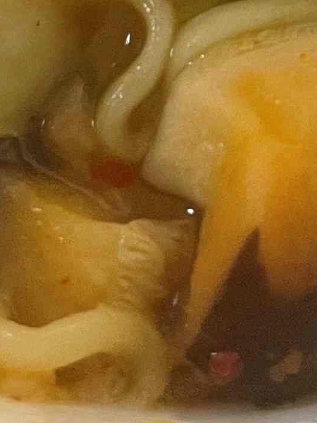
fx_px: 1807
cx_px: 217
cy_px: -454
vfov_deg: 11.8
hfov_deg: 10.0
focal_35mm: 148
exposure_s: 1/60
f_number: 1.6
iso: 250
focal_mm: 4.2
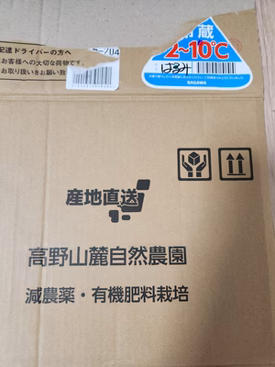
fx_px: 244
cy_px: 184
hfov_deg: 58.9
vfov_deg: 73.9
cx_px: 138
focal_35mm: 23
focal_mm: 5.4
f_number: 1.8
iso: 640
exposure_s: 1/120
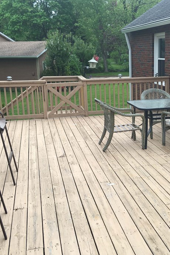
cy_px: 134
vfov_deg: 43.6
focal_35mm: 45
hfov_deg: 29.4
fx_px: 318
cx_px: 130
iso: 25
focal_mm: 4.15
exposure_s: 1/194
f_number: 2.2
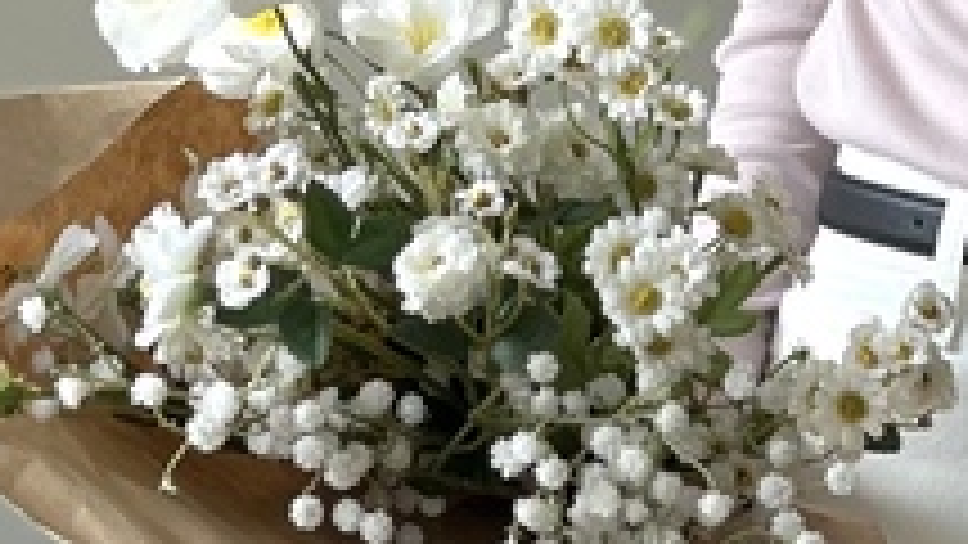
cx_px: 1135
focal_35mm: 132
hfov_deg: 15.7
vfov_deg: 8.7
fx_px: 3389
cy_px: 1088
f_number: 1.6
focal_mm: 5.1
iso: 50
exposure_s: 1/515
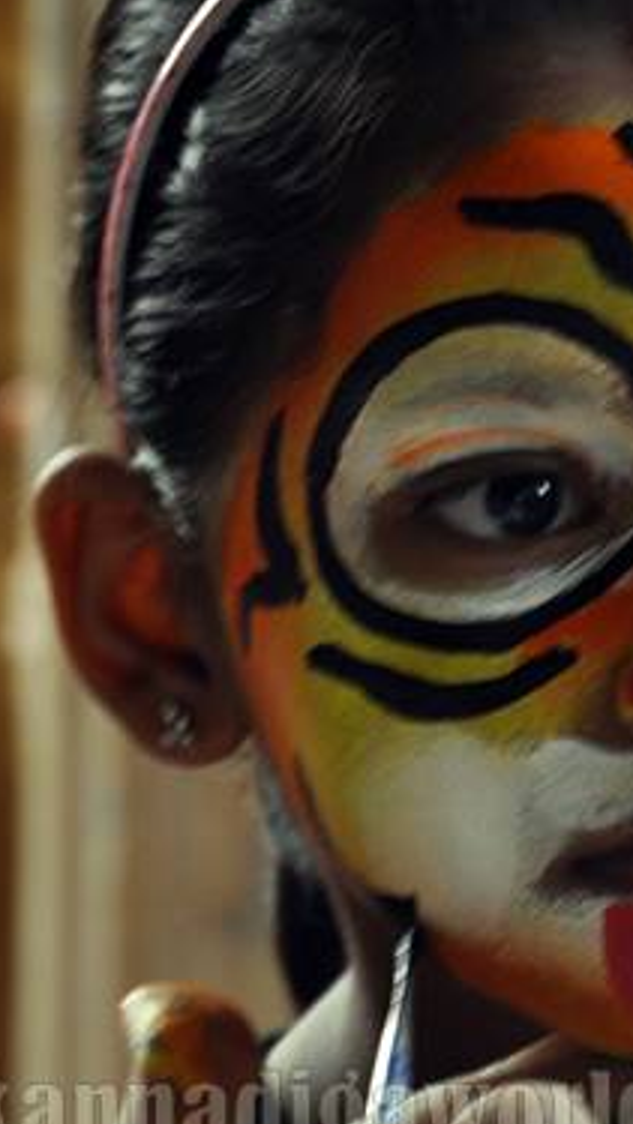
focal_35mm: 352
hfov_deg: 3.5
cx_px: 270
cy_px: 578
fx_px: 10505
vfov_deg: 6.1
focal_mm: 105
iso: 640
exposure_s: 1/20
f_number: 5.6
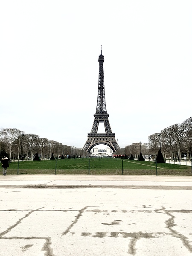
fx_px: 214
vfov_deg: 61.7
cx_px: 96
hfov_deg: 48.2
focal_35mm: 29
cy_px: 128
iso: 25
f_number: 2.2
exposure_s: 1/725
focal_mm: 4.15
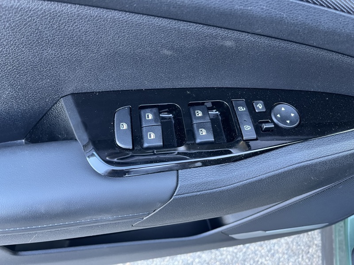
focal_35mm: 26
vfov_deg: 53.1
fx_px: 266
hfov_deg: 67.3
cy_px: 132
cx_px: 177
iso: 250
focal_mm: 5.1
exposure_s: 1/60
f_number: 1.6
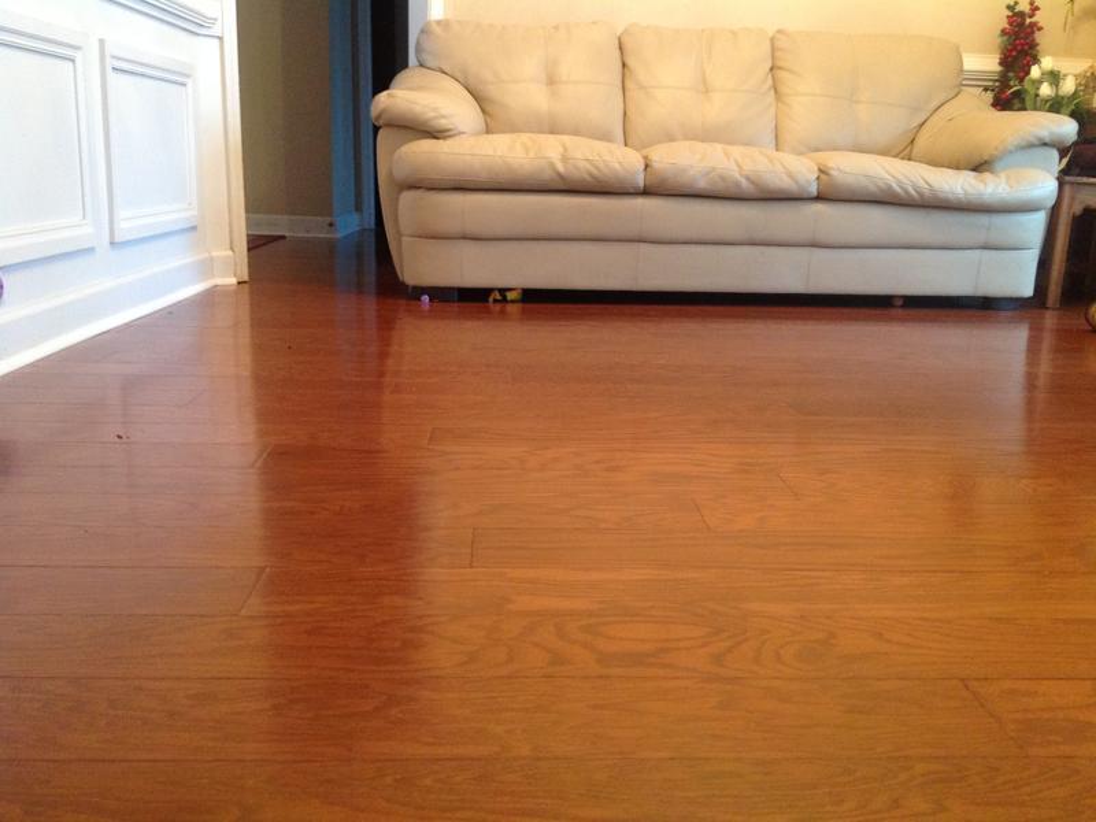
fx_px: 1108
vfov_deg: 40.7
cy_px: 411
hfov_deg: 52.6
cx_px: 548
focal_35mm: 35
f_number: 2.4
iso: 200
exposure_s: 1/15
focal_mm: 4.28
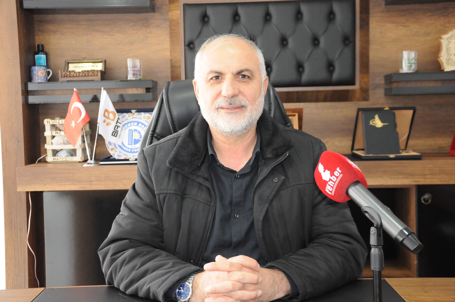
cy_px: 151
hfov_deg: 17.1
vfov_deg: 11.4
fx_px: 1515
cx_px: 228
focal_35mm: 120
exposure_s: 1/40
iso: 3200
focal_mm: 80
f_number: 5.6
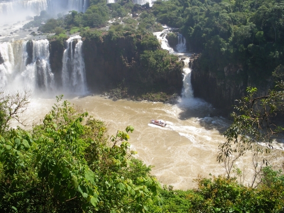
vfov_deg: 39.7
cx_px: 142
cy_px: 106
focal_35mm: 36
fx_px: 295
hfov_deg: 51.4
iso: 80
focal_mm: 6.3
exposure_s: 1/160
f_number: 5.4
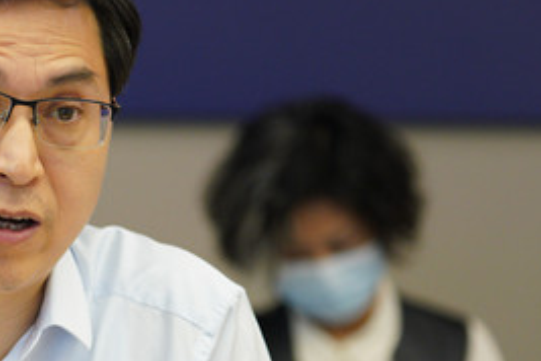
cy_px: 391
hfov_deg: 8.0
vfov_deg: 5.4
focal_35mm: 254
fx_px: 3817
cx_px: -101
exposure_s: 1/400
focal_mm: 87
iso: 1600
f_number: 2.8
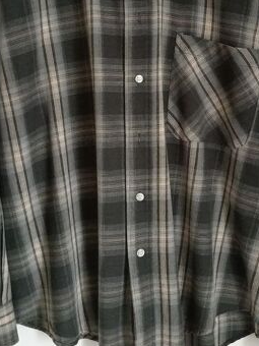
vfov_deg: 38.4
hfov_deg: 29.7
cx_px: 141
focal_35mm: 49
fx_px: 489
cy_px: 112
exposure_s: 1/20
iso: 784
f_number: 1.8
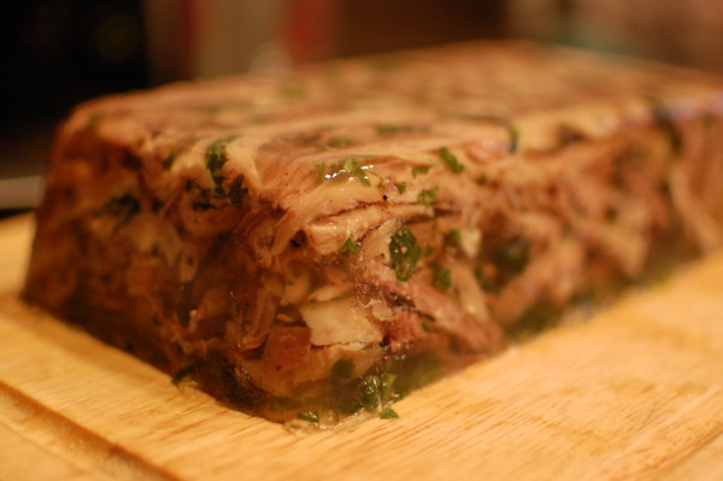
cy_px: 240
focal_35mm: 52
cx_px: 362
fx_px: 1053
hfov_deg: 37.9
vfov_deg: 25.7
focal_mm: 35
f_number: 1.8
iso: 900
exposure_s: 1/30
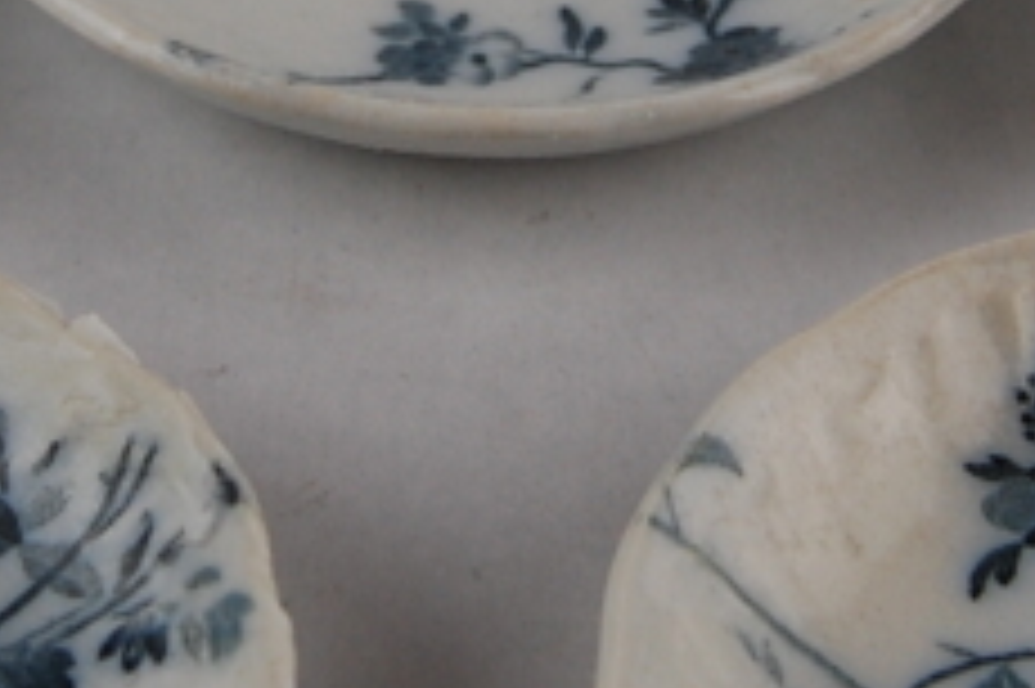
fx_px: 4314
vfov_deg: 9.1
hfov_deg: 13.7
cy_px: -11
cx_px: 464
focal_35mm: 150
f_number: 5.6
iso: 280
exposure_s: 1/125
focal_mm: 23
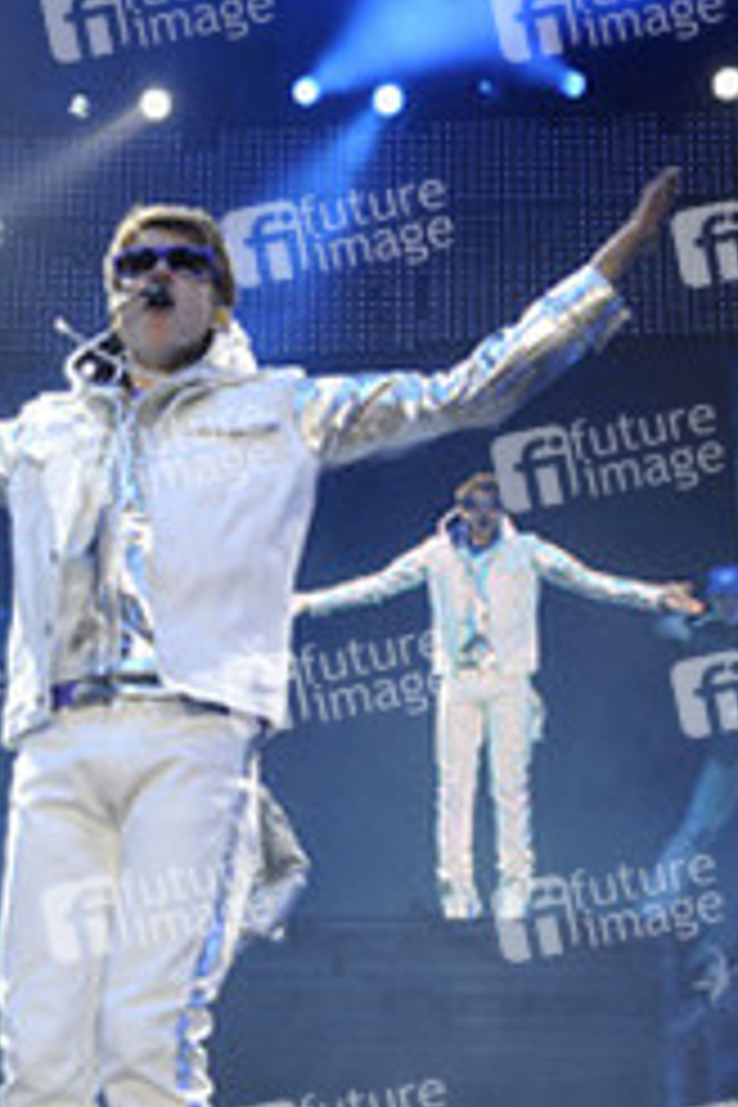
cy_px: 572
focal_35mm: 77
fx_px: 2368
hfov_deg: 17.6
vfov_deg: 26.3
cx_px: 218
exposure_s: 1/400
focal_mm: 42
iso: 800
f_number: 5.6
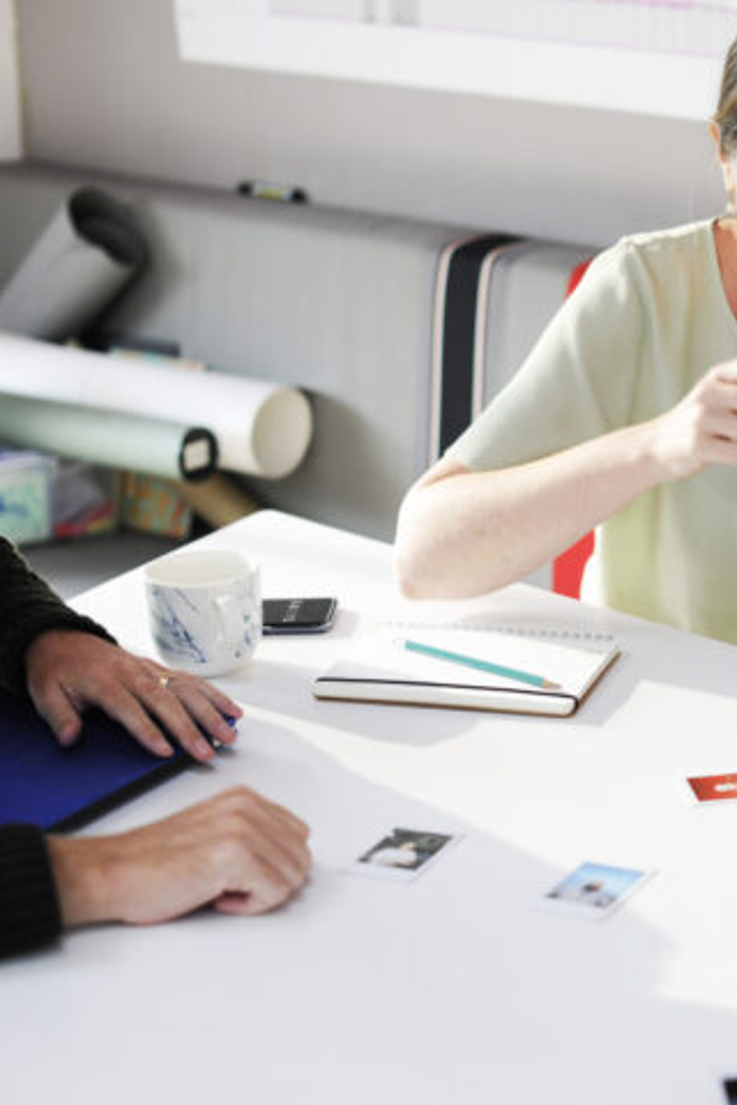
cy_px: 585
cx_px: 760
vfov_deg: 25.4
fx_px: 2456
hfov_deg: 16.7
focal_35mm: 80
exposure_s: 1/160
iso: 200
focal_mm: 50
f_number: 2.5
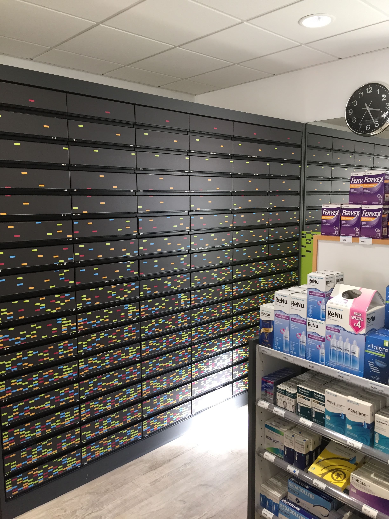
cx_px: 194
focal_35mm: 29
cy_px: 260
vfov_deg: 61.7
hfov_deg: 48.2
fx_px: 435
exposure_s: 1/33
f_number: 2.2
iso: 50
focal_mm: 4.15
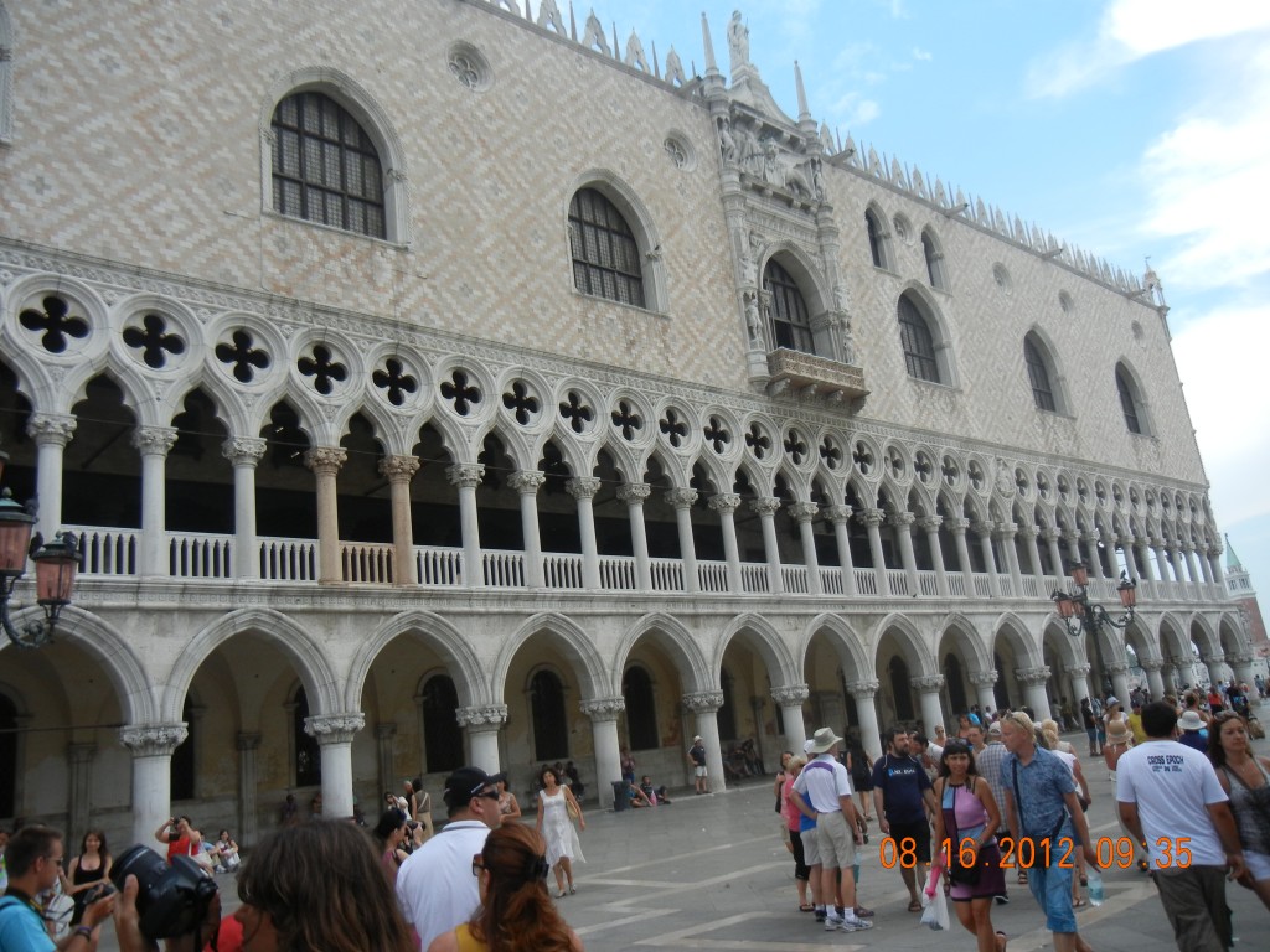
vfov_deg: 46.8
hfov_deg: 60.0
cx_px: 635
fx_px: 1101
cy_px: 476
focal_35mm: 30
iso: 160
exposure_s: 1/318
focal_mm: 5.4
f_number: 3.5
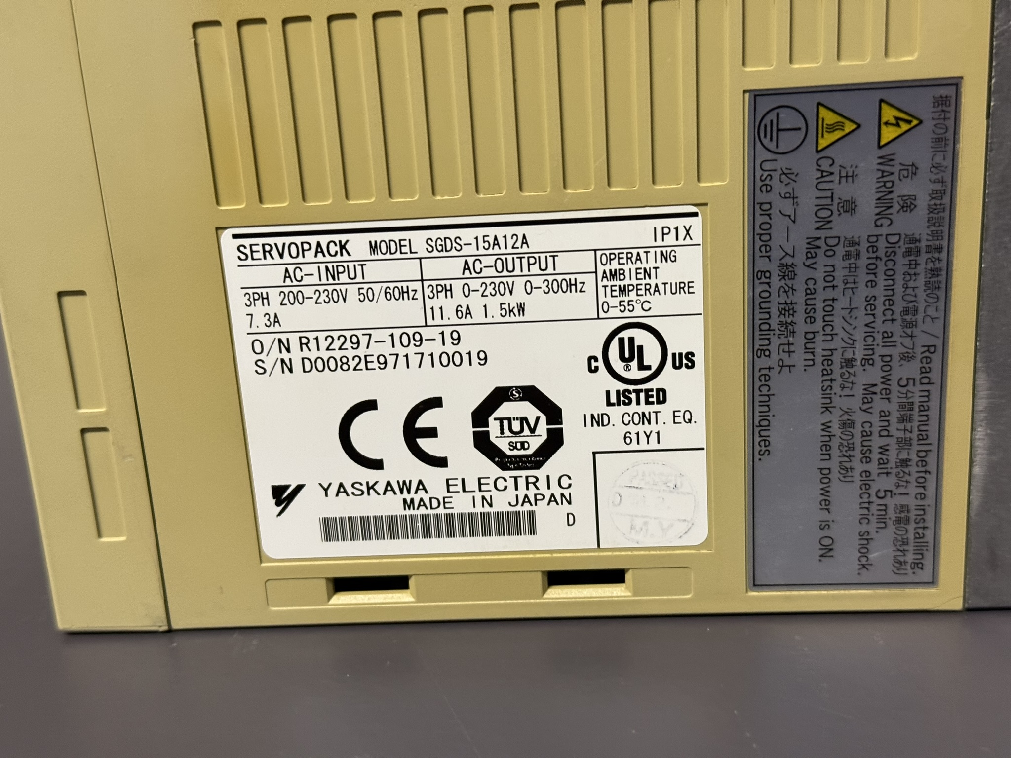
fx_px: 1402
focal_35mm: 48
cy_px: 379
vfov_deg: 30.3
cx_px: 506
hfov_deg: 39.7
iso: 200
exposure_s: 1/50
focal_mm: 6.76
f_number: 1.78
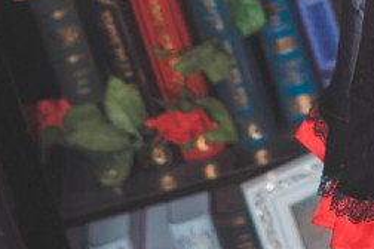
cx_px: 465
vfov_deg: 5.5
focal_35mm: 238
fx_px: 2472
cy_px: -409
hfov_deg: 8.5
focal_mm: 40
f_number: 2
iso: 100
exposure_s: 1/100
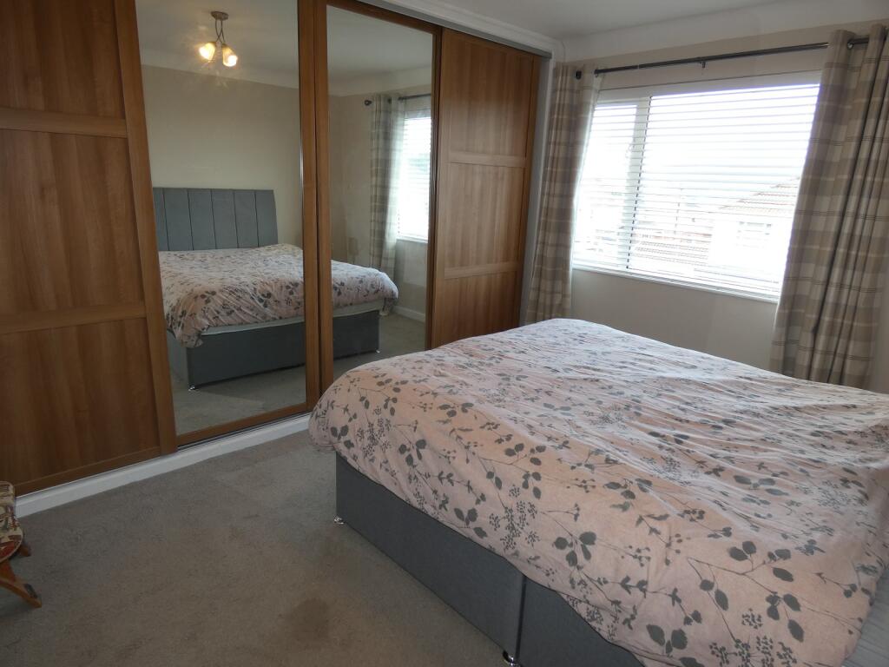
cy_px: 334
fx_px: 514
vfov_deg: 66.0
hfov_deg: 81.7
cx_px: 444
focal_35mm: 20
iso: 80
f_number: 2.8
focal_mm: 3.6
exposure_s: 1/60
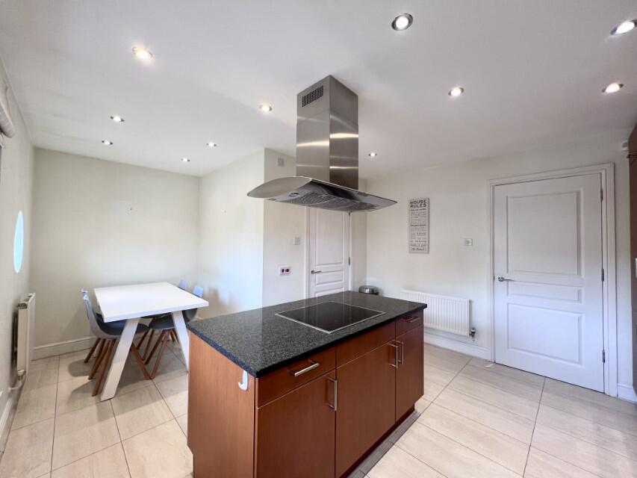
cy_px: 239
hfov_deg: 106.2
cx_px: 318
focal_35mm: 13
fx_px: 239
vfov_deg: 89.9
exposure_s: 1/100
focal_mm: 1.57
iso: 100
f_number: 1.8
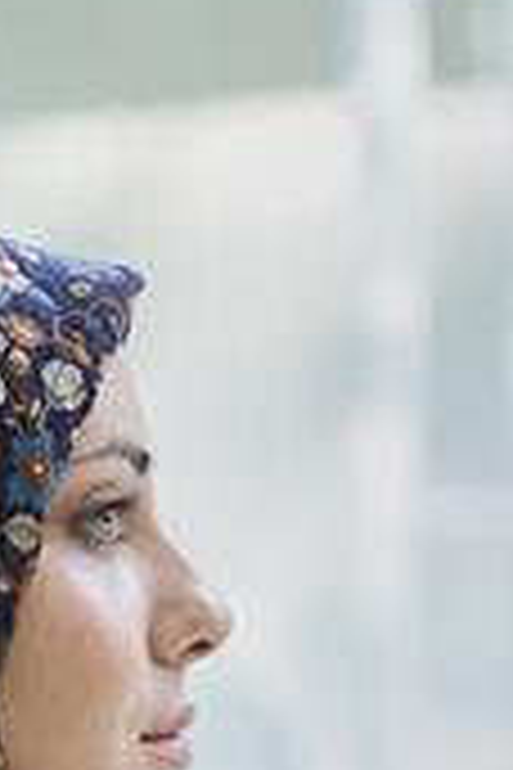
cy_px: 982
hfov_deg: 4.2
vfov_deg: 6.3
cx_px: -153
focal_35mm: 325
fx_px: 6946
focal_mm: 120
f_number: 5
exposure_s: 1/125
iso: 500
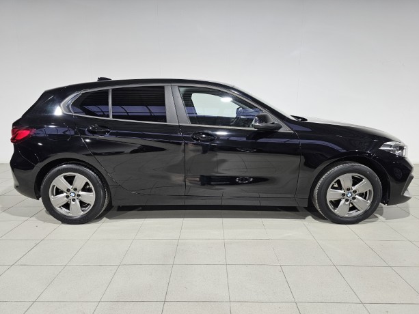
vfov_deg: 56.8
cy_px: 163
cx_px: 208
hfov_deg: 71.6
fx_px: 291
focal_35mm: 24
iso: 160
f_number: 1.7
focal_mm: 6.3
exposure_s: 1/100
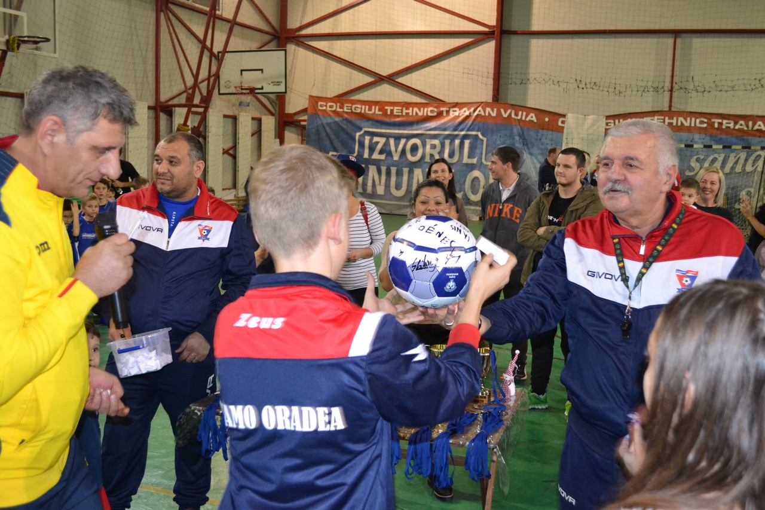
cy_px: 255
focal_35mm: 36
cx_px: 382
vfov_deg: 36.9
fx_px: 765
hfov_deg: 53.1
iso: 2200
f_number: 4
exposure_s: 1/60
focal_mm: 24
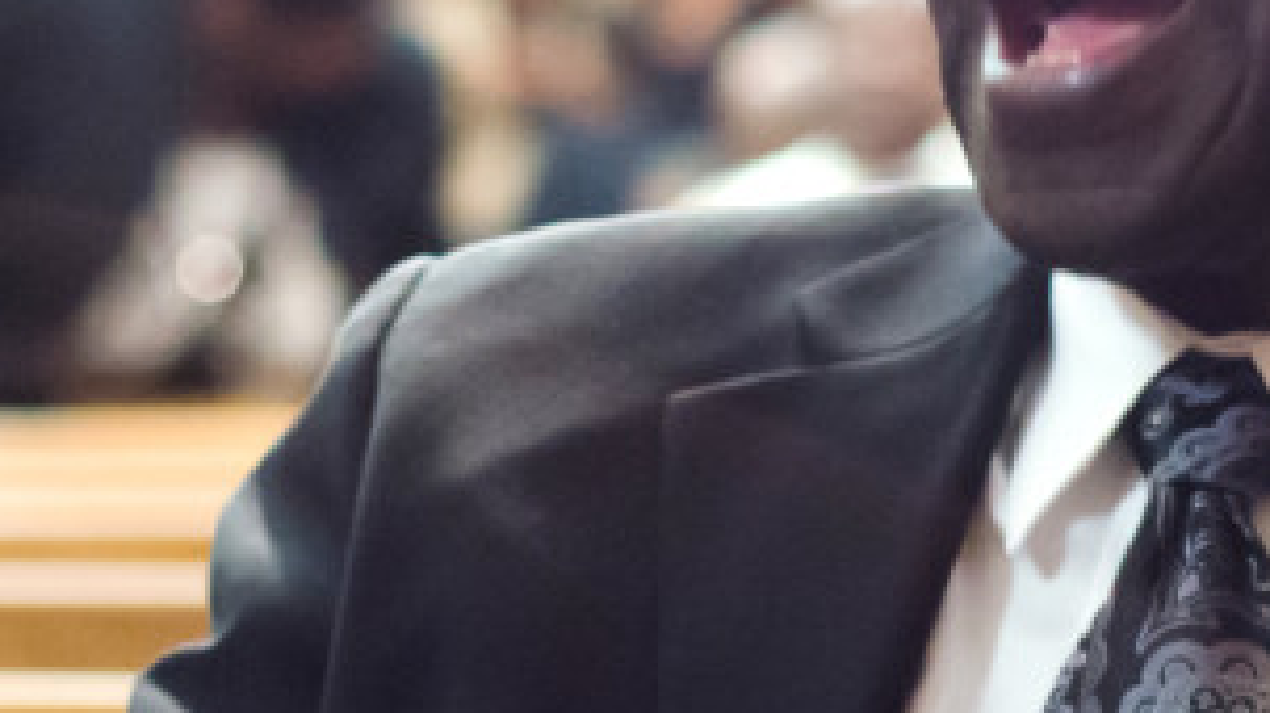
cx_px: 356
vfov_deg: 4.6
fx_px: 8918
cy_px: 507
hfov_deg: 8.1
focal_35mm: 265
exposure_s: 1/40
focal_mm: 50
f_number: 2.8
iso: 1600
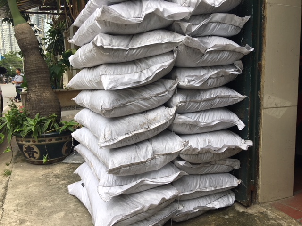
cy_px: 113
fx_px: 253
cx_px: 151
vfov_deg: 48.2
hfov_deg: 61.7
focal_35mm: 29
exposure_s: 1/327
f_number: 2.2
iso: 25
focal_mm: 4.15
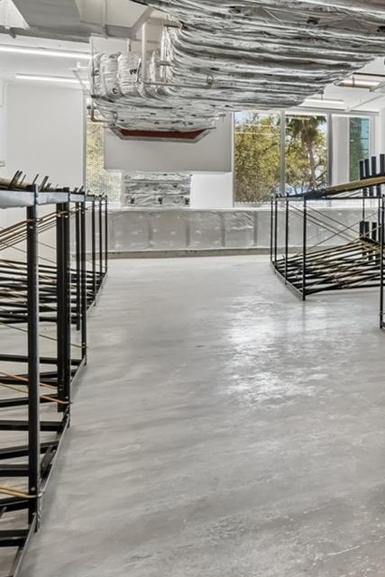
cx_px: 649
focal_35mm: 40
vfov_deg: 47.6
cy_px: 187
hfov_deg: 23.0
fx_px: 641
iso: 100
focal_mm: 11
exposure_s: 1/50
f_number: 7.1
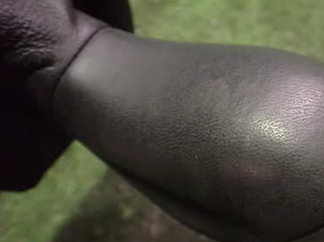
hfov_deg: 38.3
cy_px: 118
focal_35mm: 48
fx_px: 449
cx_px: 256
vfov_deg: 30.2
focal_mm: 5.4
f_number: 2.3
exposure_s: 1/30
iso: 1250
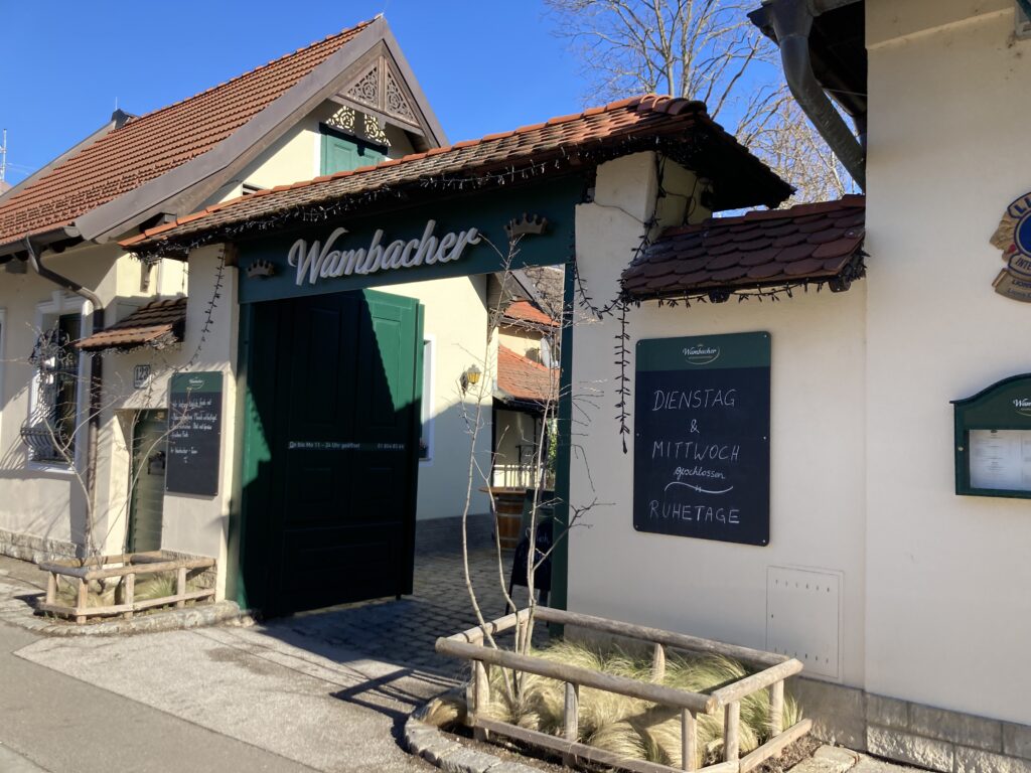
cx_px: 516
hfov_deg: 63.4
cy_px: 386
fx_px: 834
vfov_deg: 49.7
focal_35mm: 28
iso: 20
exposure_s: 1/813
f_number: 1.8
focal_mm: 3.99
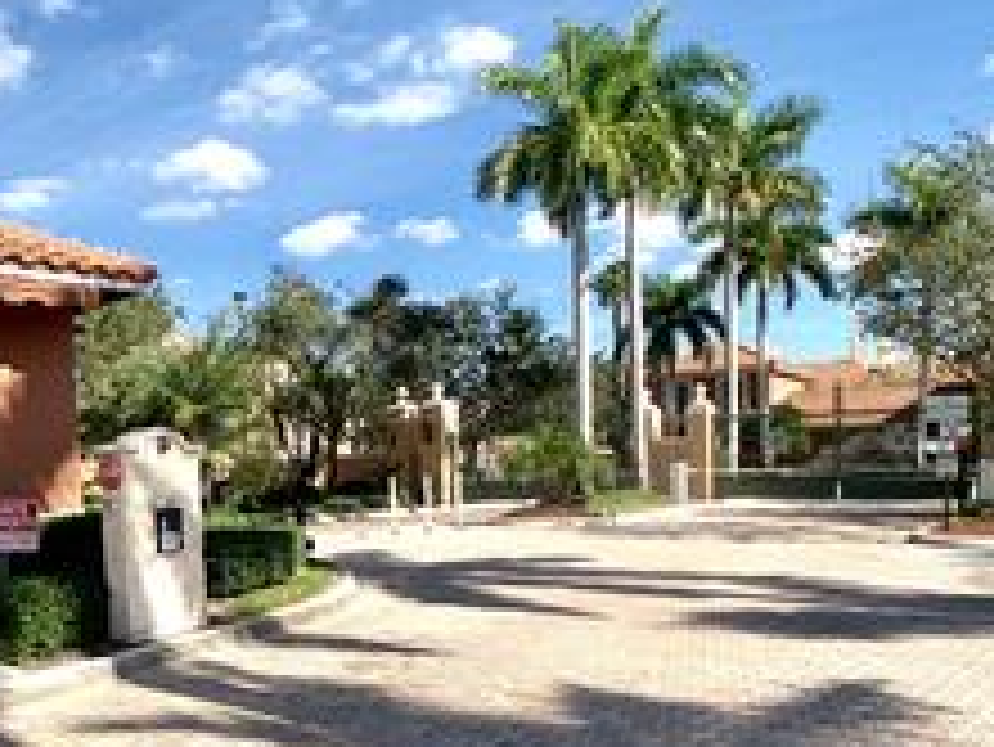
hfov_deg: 39.5
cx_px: 265
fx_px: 1350
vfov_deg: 30.4
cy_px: 554
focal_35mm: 47
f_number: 1.8
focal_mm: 4.25
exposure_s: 1/2681
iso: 25
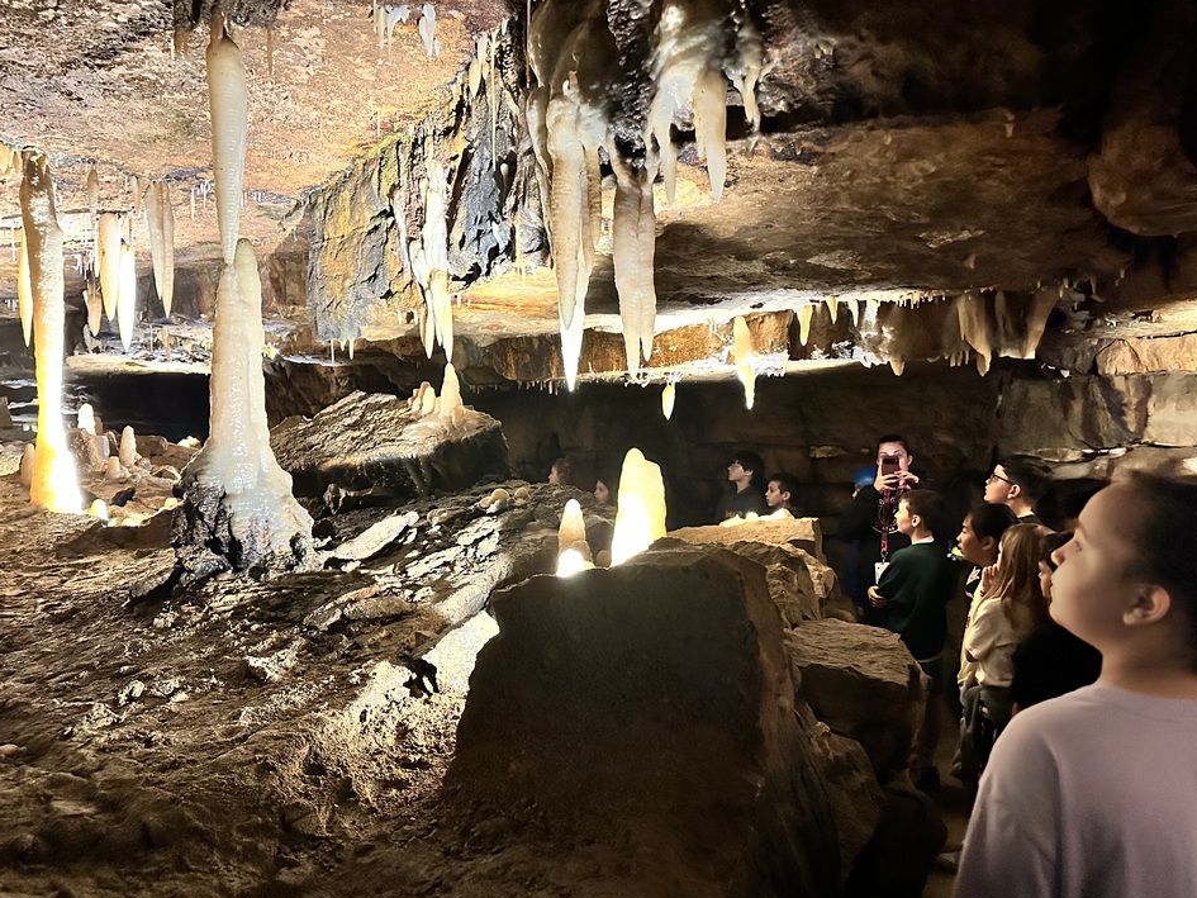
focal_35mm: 26
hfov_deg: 67.2
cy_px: 437
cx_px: 556
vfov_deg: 53.1
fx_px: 899
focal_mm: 6.86
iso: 800
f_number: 1.78
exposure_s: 1/40
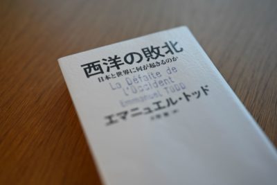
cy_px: 92
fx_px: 385
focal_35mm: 50
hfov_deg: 39.6
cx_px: 138
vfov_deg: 27.0
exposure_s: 1/320
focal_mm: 50
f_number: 1.6
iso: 200
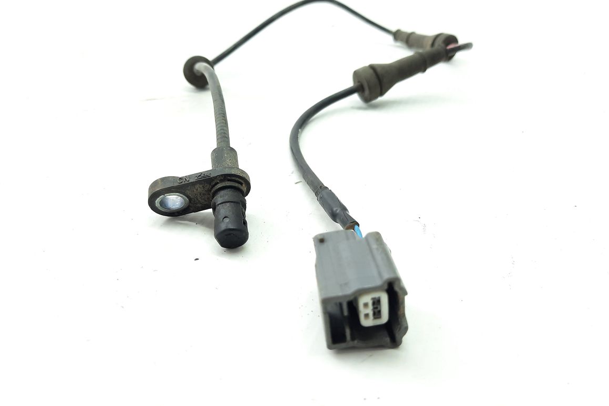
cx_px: 311
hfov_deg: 67.4
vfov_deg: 47.9
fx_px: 457
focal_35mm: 27
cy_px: 202
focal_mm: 4.6
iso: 125
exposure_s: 1/50
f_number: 2
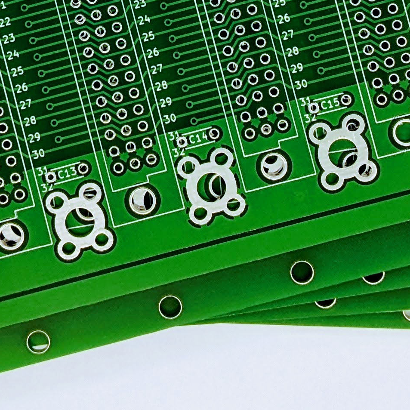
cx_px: 126
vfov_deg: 16.3
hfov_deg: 17.2
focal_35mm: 101
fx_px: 1353
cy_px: -116
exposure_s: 1/194
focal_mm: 4.44
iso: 56
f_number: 1.8
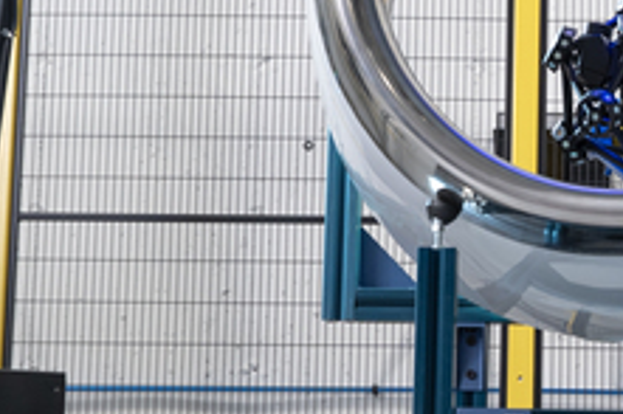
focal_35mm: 133
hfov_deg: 15.1
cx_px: 629
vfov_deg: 10.2
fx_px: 2306
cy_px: 108
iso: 640
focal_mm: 37.1
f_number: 5
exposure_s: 1/50
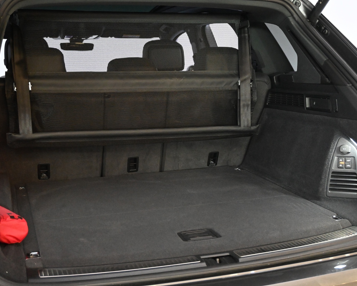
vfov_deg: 30.5
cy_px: 142
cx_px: 186
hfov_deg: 37.6
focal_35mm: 50
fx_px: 524
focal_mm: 29
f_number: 4.8
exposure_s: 1/50
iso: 4500
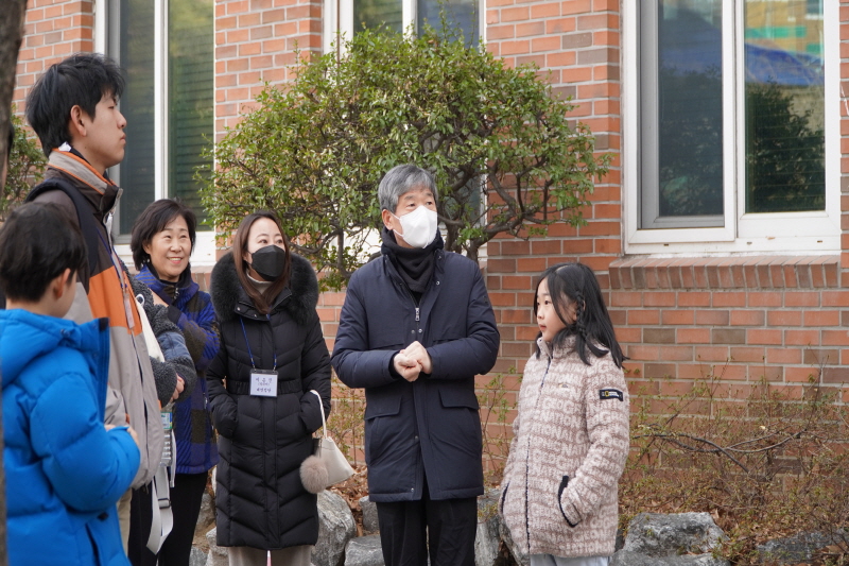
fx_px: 1804
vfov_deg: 17.8
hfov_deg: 26.5
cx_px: 424
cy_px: 283
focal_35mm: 76
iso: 250
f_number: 4
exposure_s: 1/160
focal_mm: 51
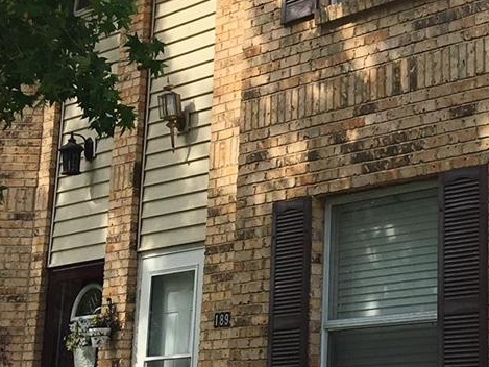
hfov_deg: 19.3
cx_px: 487
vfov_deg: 14.9
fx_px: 1399
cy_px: 85
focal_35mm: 99
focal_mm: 4.15
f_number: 2.2
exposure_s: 1/845
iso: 25
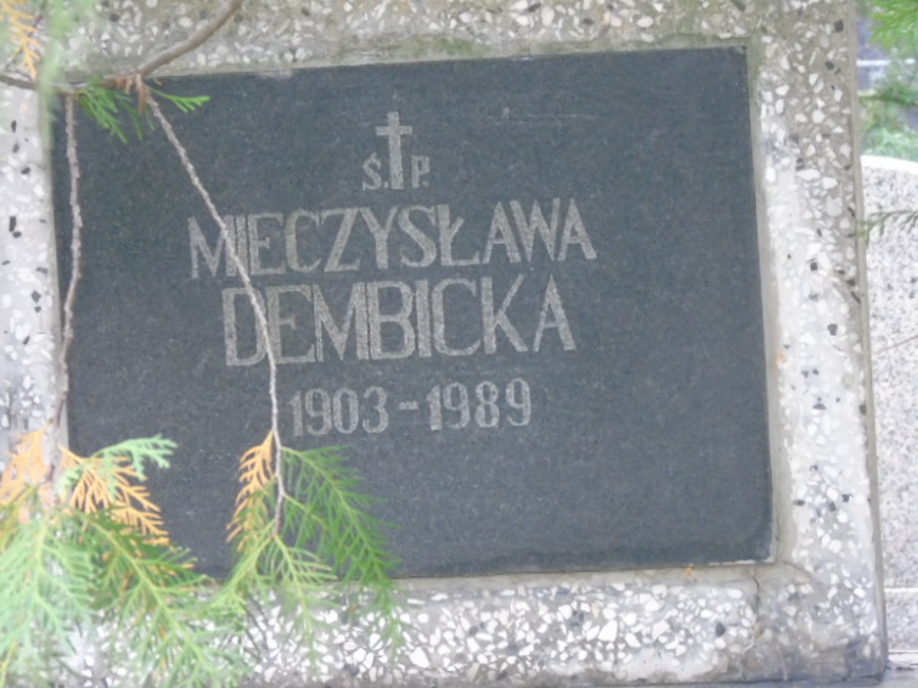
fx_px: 4933
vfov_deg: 8.0
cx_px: 459
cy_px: 344
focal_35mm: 186
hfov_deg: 10.6
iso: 800
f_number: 5
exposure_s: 1/15
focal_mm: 33
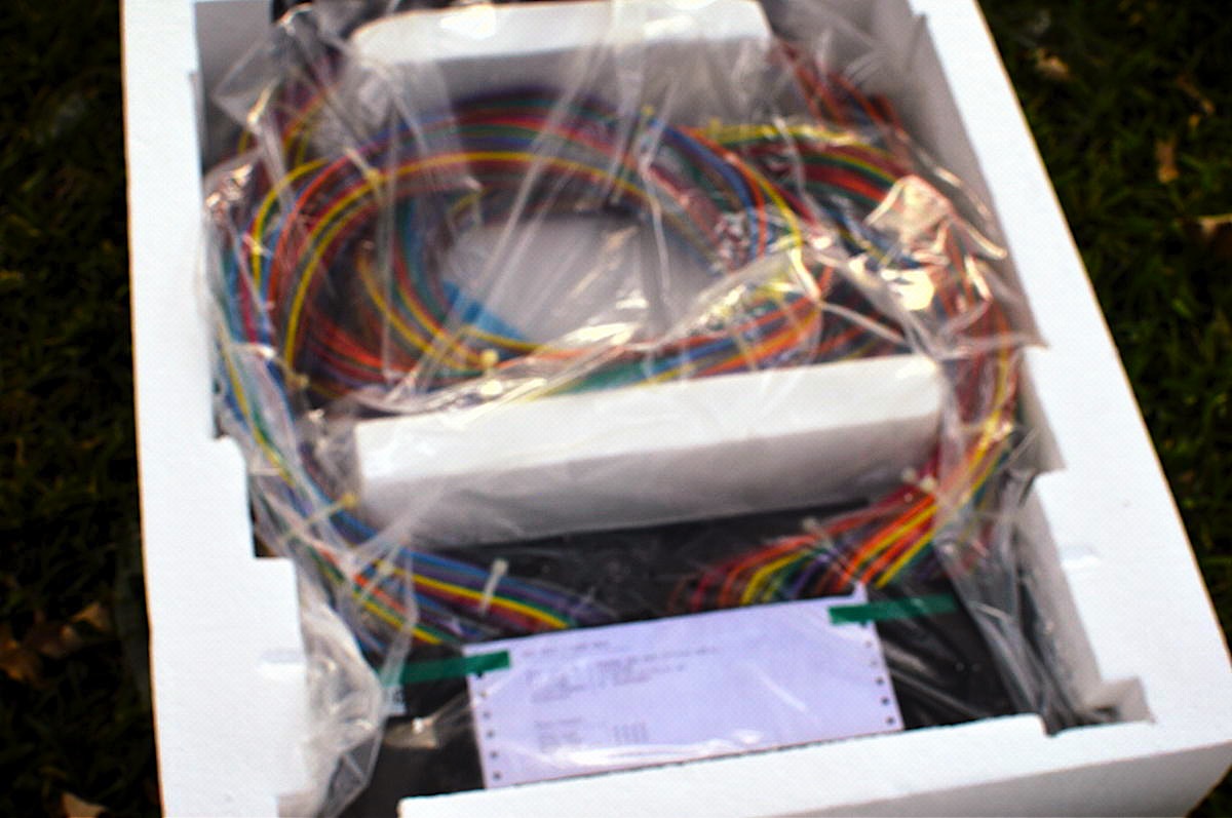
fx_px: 1794
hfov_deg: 37.9
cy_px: 409
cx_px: 616
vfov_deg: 25.7
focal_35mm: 52
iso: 400
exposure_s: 1/80
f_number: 8
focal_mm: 35
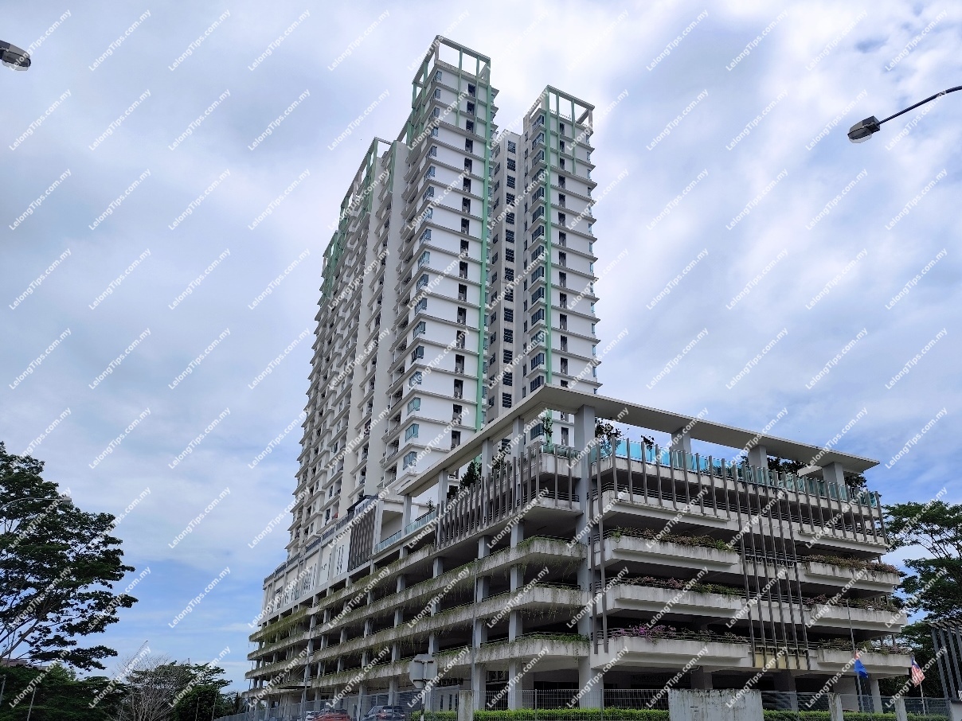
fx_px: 639
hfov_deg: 73.9
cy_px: 360
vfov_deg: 58.9
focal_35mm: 23
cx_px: 481
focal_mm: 6.14
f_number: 1.65
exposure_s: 1/2056
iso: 50
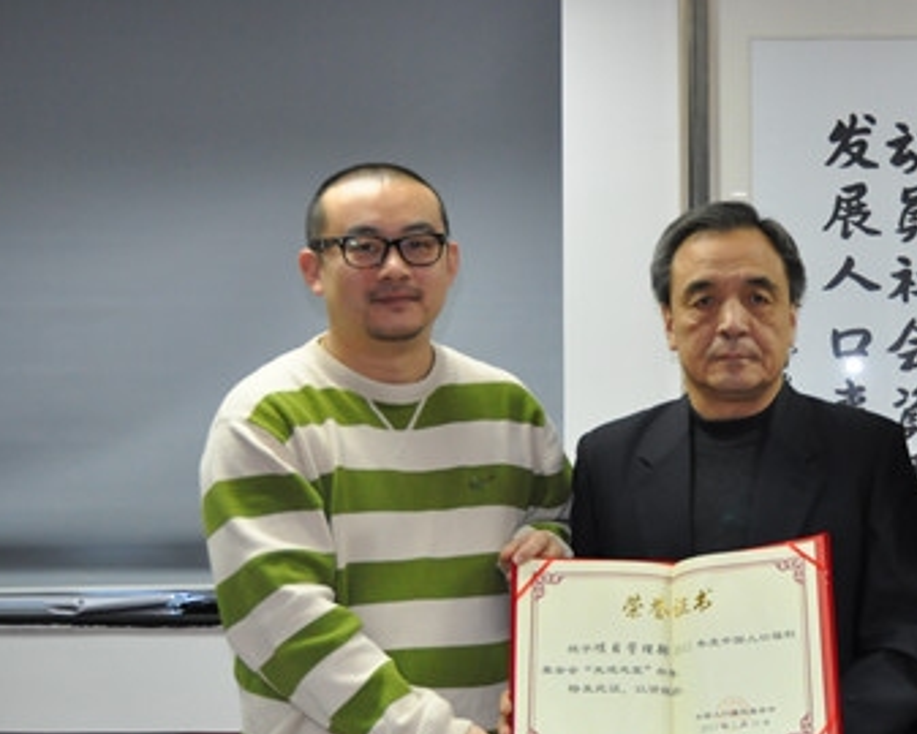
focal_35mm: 65
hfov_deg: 28.2
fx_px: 1765
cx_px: 795
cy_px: 430
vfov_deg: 23.5
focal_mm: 26
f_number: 4
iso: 800
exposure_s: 1/60
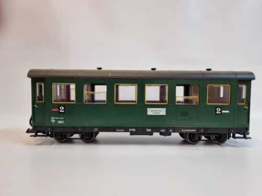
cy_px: 98
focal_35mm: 24
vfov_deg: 56.8
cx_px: 131
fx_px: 182
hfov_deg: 71.6
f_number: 1.8
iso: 250
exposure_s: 1/100
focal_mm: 6.7
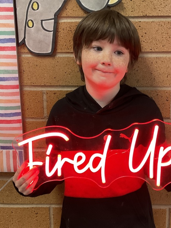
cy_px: 127
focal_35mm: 51
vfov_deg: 37.4
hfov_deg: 28.5
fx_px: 336
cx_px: 103
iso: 200
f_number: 1.8
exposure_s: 1/60
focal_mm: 3
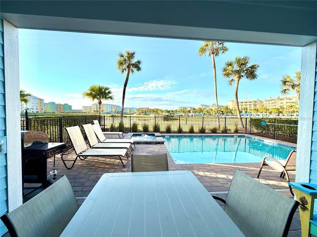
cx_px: 158
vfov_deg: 85.6
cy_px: 118
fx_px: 128
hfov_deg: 102.1
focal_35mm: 14
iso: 50
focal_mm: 2.22
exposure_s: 1/1033
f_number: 2.2
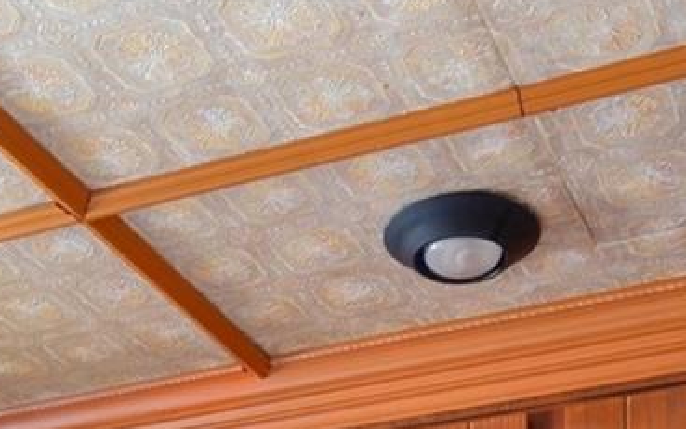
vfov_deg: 13.5
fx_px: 1403
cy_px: 978
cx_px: 299
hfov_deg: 27.5
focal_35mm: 75
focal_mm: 17
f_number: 8
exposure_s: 1
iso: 400
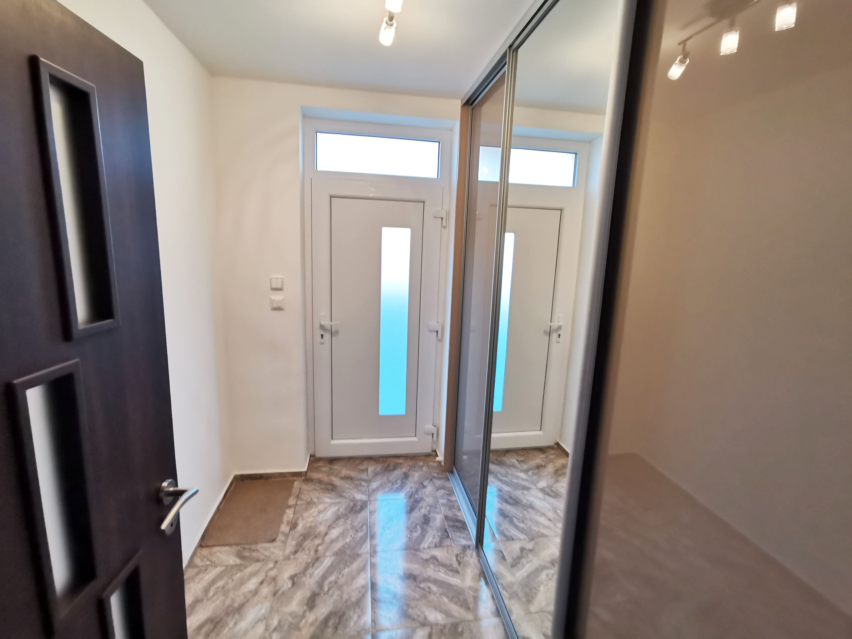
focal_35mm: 17
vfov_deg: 74.7
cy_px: 320
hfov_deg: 91.0
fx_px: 418
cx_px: 426
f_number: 2.2
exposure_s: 1/50
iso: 200
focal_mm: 2.23
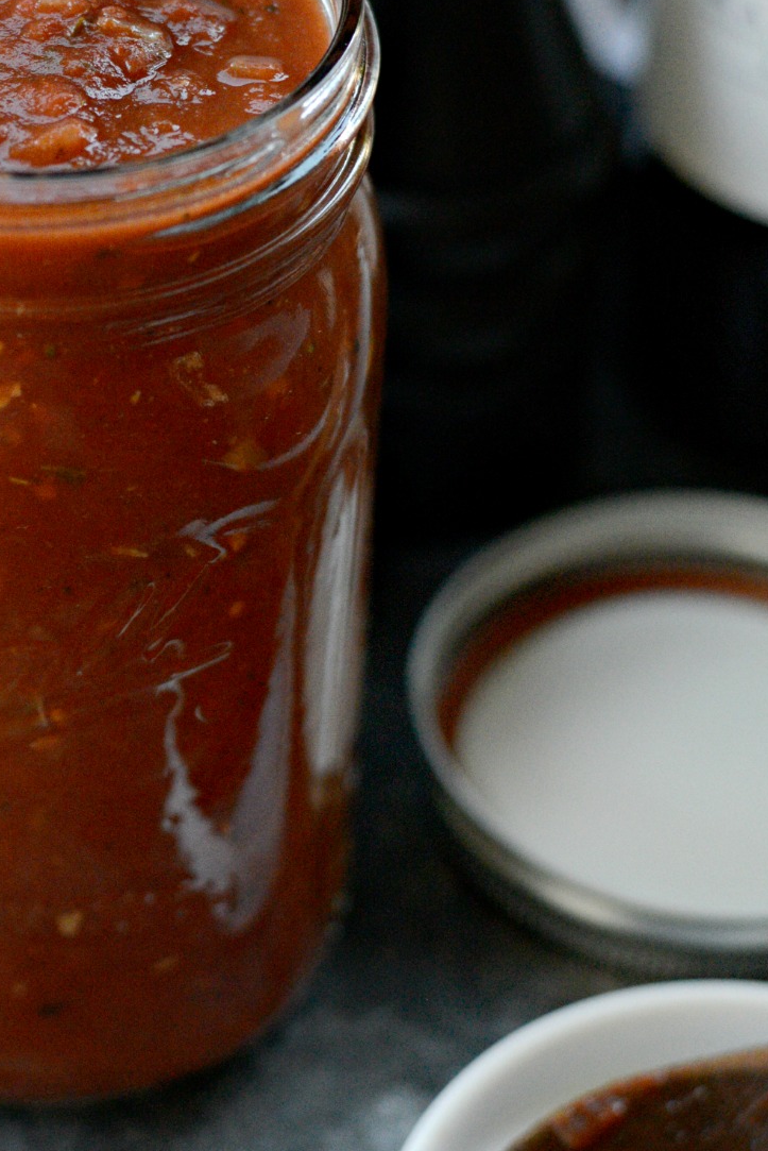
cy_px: 404
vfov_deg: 20.0
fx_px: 3261
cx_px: 10
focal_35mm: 102
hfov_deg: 13.3
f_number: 2.8
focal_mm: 50
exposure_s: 1/500
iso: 3200
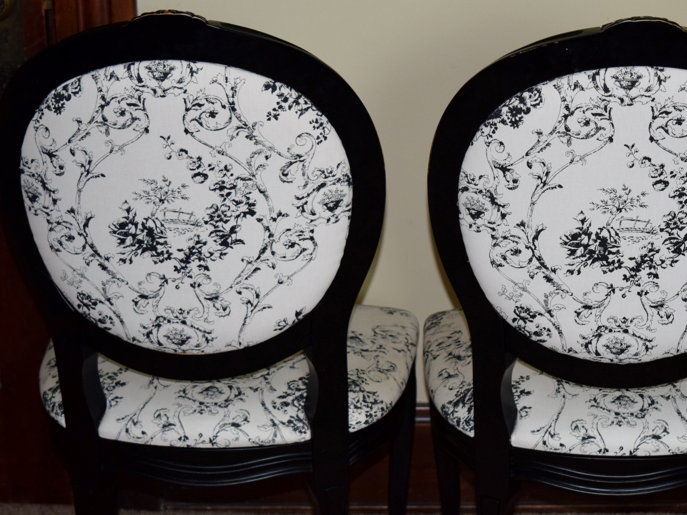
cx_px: 420
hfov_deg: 22.0
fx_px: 1766
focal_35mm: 89
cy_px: 293
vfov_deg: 16.6
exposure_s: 1/60
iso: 1000
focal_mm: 48
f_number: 5.3
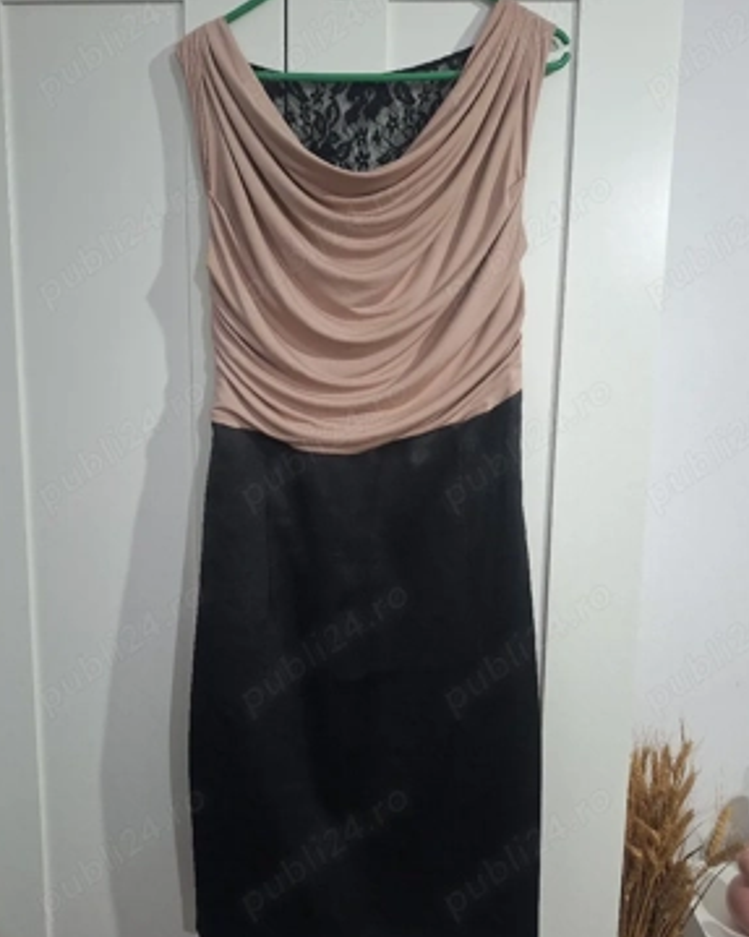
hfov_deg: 56.8
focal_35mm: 25
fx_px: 693
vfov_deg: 68.1
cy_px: 475
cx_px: 376
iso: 250
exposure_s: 1/30
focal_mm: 5.54
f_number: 1.8
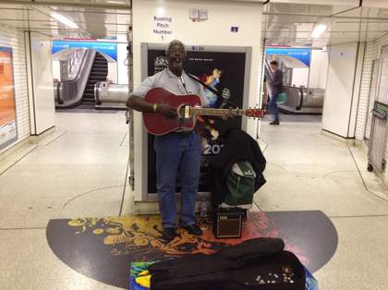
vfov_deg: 40.6
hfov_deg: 52.7
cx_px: 194
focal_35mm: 35
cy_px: 145
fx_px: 392
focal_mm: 4.28
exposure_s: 1/20
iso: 250
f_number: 2.4
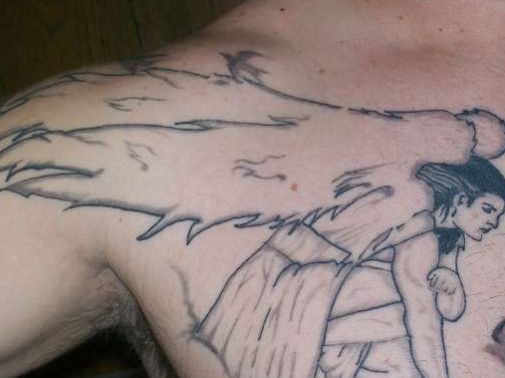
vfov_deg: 14.3
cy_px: 217
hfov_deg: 19.1
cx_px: 253
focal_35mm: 103
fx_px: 1501
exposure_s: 1/109
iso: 80
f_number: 4.3
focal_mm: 14.3
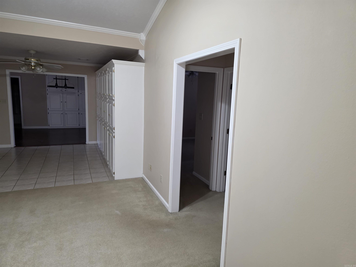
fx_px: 237
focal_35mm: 23
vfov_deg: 58.9
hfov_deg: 73.9
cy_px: 134
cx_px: 178
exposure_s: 1/120
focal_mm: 6.3
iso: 500
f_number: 1.7
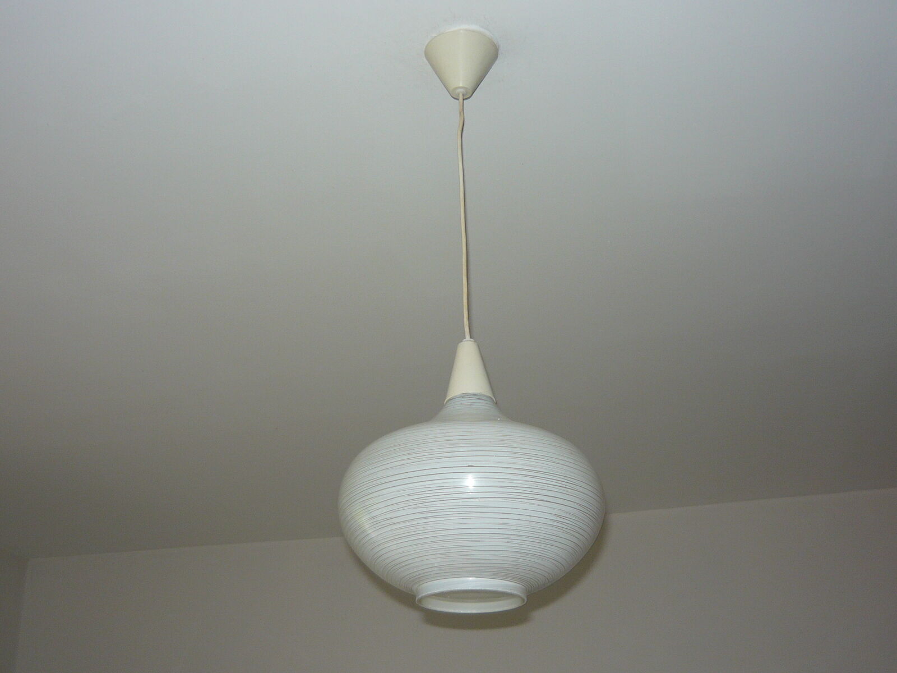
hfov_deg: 46.8
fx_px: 1037
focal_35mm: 40
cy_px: 336
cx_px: 448
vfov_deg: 36.0
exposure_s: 1/30
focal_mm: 5.5
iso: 100
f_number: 2.8
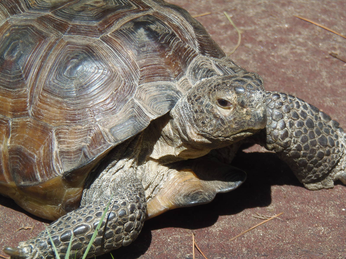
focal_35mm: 242
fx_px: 2419
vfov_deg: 6.1
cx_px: 173
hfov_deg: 8.2
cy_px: 130
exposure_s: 1/250
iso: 64
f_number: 5.1
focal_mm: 44.9
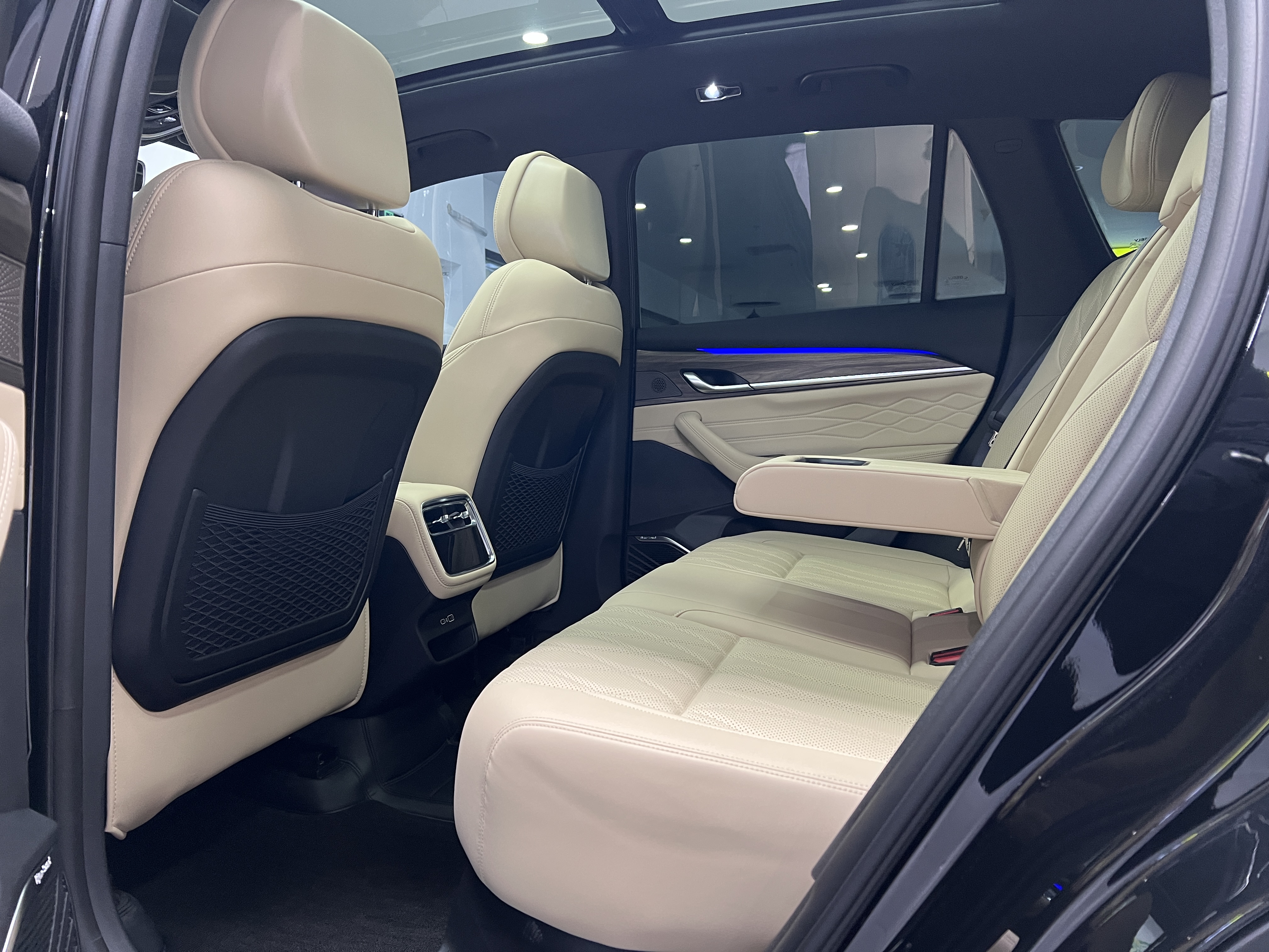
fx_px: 953
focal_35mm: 26
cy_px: 476
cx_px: 634
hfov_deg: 67.3
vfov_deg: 53.1
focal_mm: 5.7
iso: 250
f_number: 1.5
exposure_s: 1/50
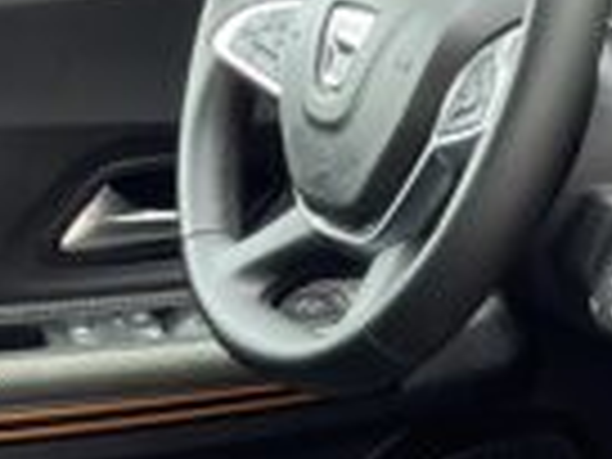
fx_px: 2705
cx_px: 1058
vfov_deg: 9.2
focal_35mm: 153
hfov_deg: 12.0
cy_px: 855
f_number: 1.6
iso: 64
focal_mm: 5.1
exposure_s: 1/172
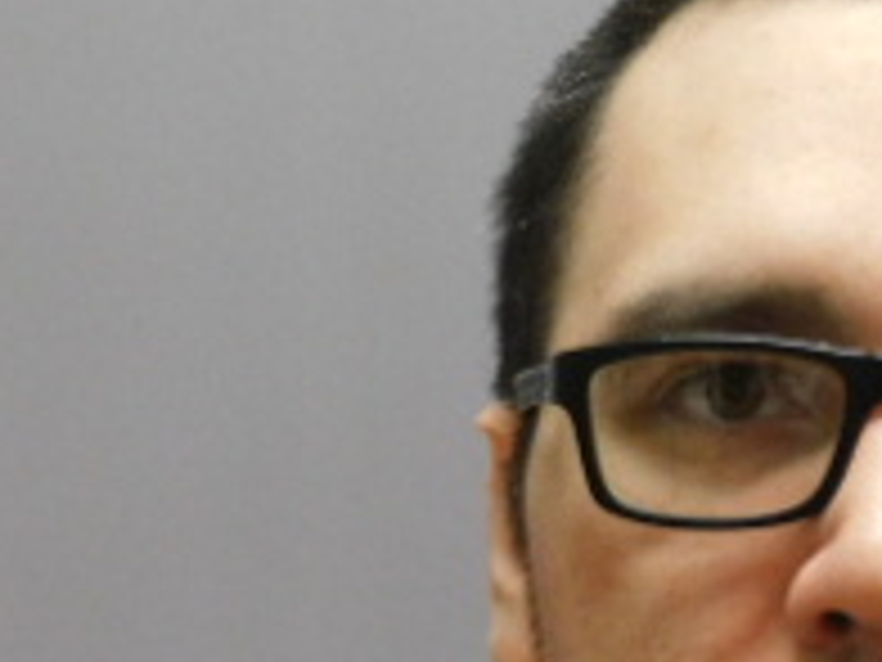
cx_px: 950
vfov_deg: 6.9
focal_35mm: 215
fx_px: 5478
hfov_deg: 9.1
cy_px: 734
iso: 360
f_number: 4.2
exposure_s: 1/30
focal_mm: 11.7
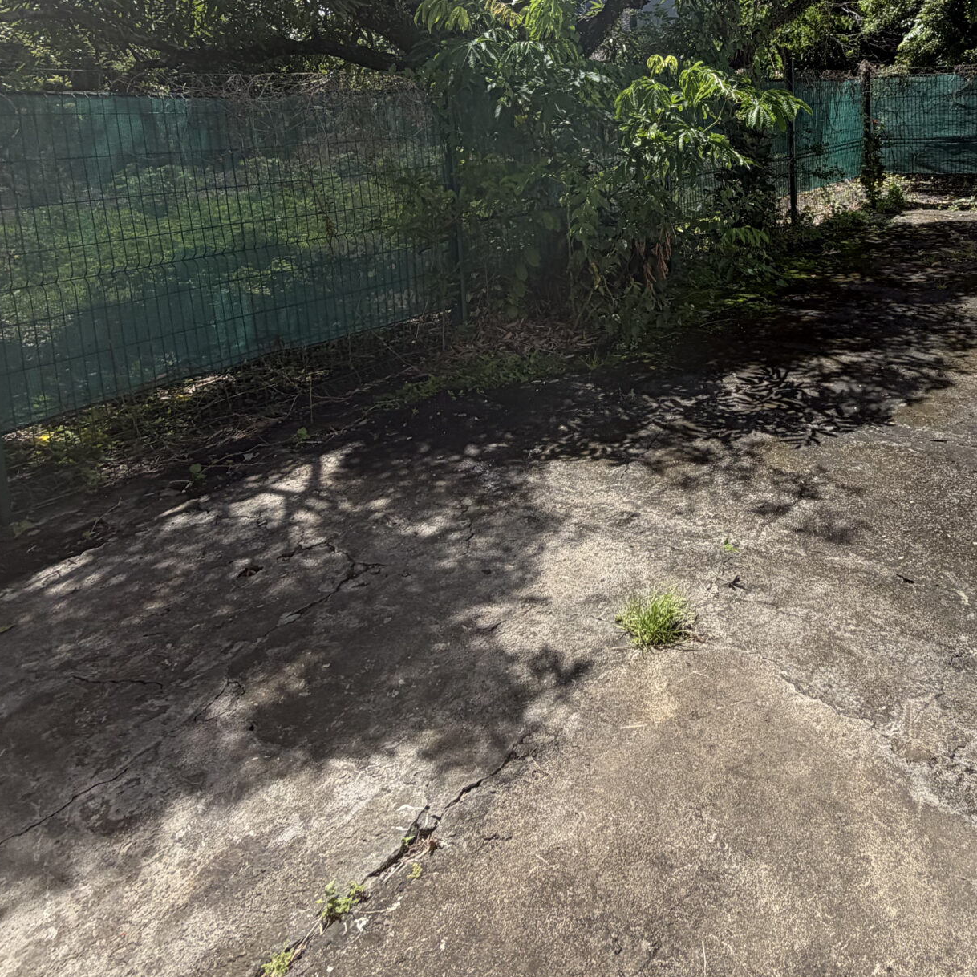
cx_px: 707
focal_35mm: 26
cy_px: 197
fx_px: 830
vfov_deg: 56.6
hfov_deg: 58.4
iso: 25
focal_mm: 2.22
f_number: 2.2
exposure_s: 1/770
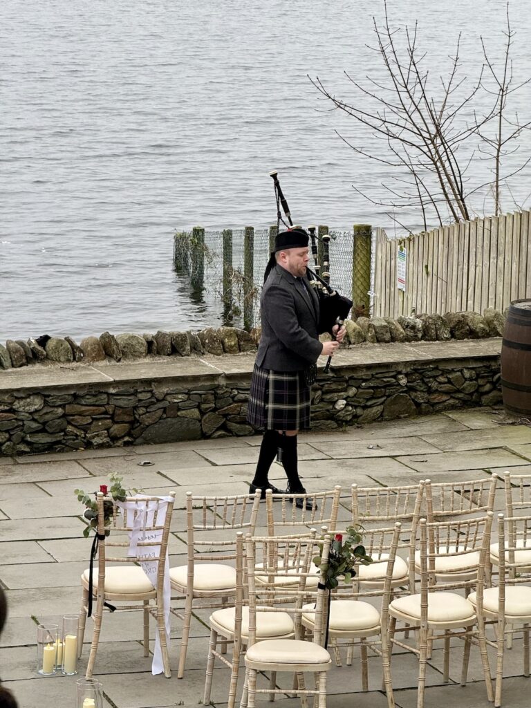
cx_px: 266
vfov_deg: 16.4
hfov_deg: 12.3
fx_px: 2454
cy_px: 354
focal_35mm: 120
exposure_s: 1/120
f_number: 2.8
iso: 50
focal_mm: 15.66
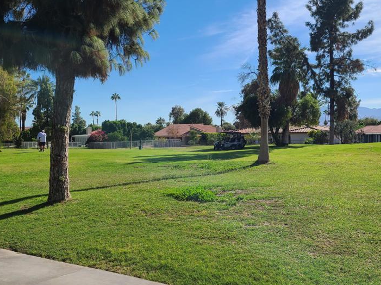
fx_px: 418
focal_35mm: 38
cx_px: 238
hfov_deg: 48.5
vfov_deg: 37.7
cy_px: 128
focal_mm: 5.4
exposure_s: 1/3336
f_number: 1.8
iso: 40
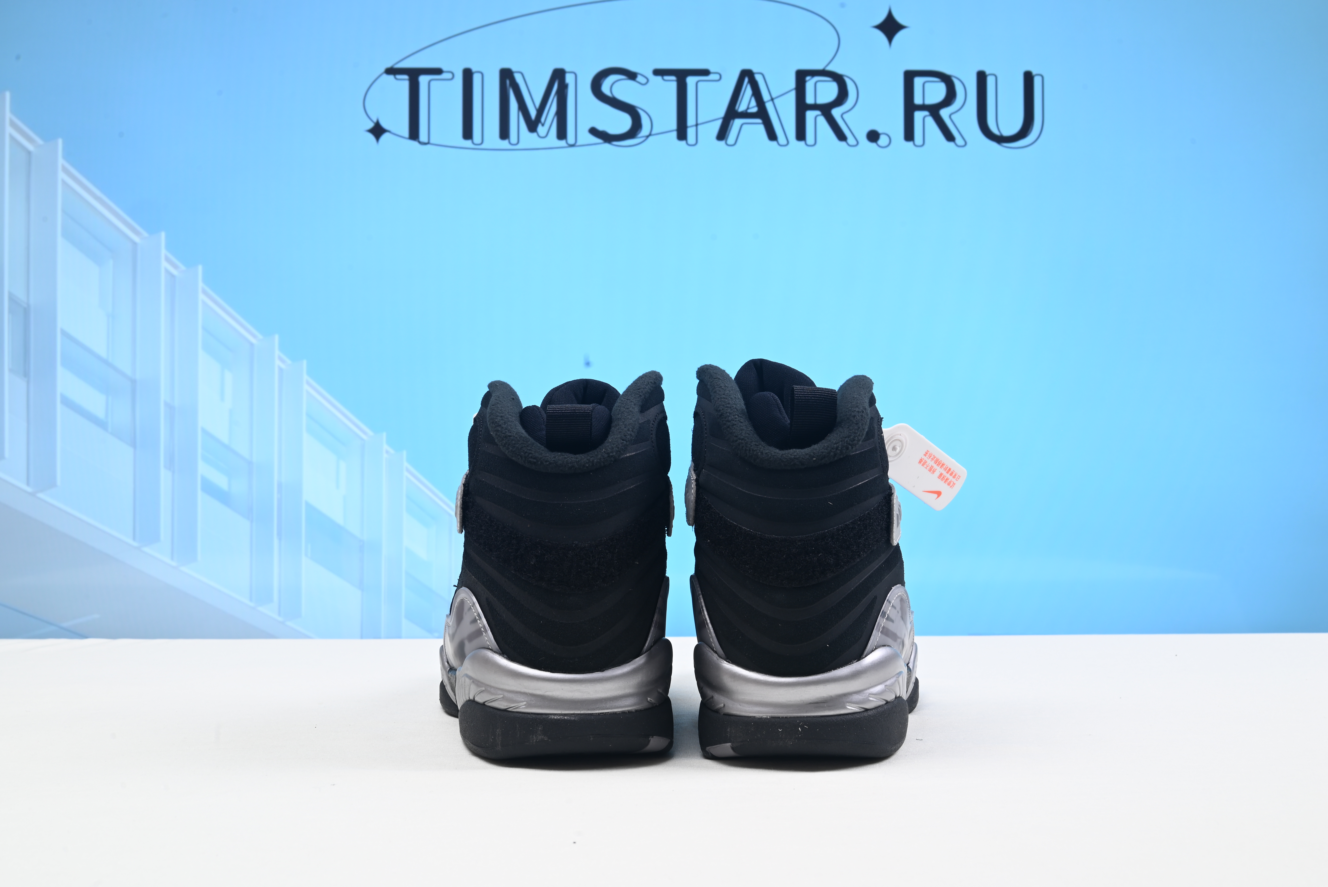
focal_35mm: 39
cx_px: 664
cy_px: 444
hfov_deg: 49.5
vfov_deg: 34.2
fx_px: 1439
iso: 100
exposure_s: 1/2
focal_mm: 39
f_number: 16
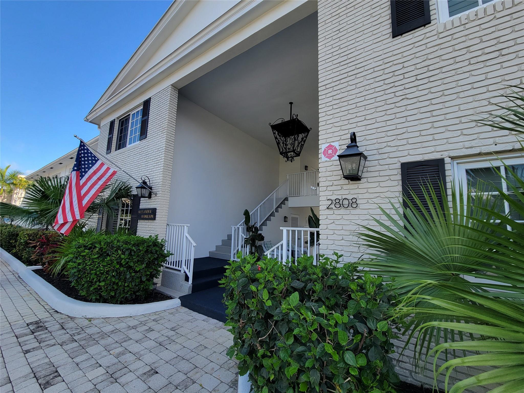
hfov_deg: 106.2
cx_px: 262
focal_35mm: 13
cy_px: 196
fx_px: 197
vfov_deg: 89.9
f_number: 2.2
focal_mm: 2.2
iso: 50
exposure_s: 1/400
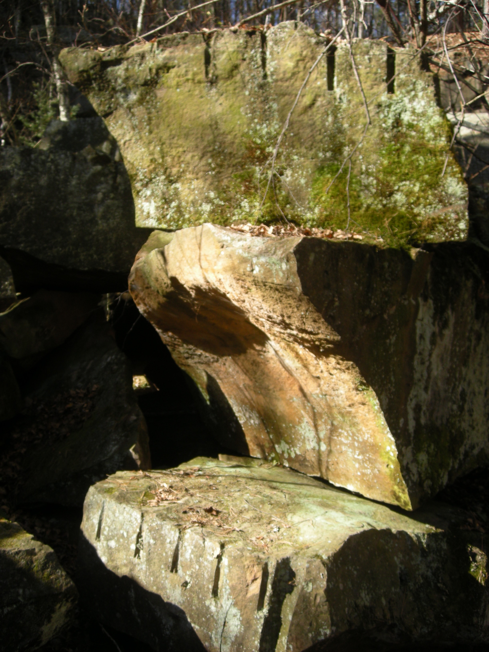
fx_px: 659
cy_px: 326
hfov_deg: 40.7
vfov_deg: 52.6
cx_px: 244
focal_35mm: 35
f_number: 2.8
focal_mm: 5.7
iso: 64
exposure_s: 1/234
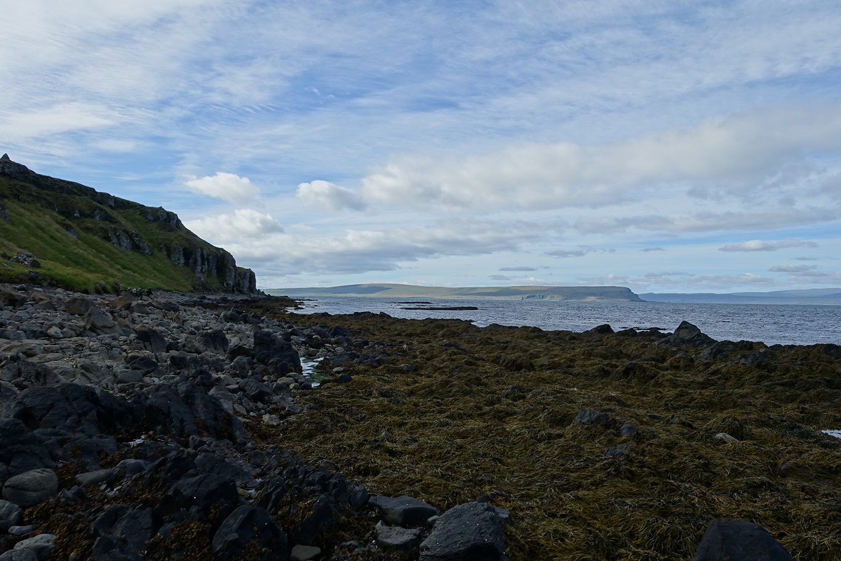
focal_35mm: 24
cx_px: 420
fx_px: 561
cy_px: 280
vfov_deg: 53.1
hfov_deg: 73.7
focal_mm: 8.8
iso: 125
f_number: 4
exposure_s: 1/125
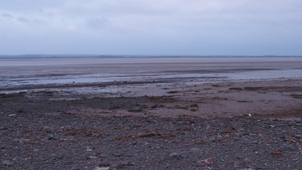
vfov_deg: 37.8
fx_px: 248
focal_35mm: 31
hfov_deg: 62.6
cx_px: 150
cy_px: 80
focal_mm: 6
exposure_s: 1/40
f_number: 2.8
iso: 200
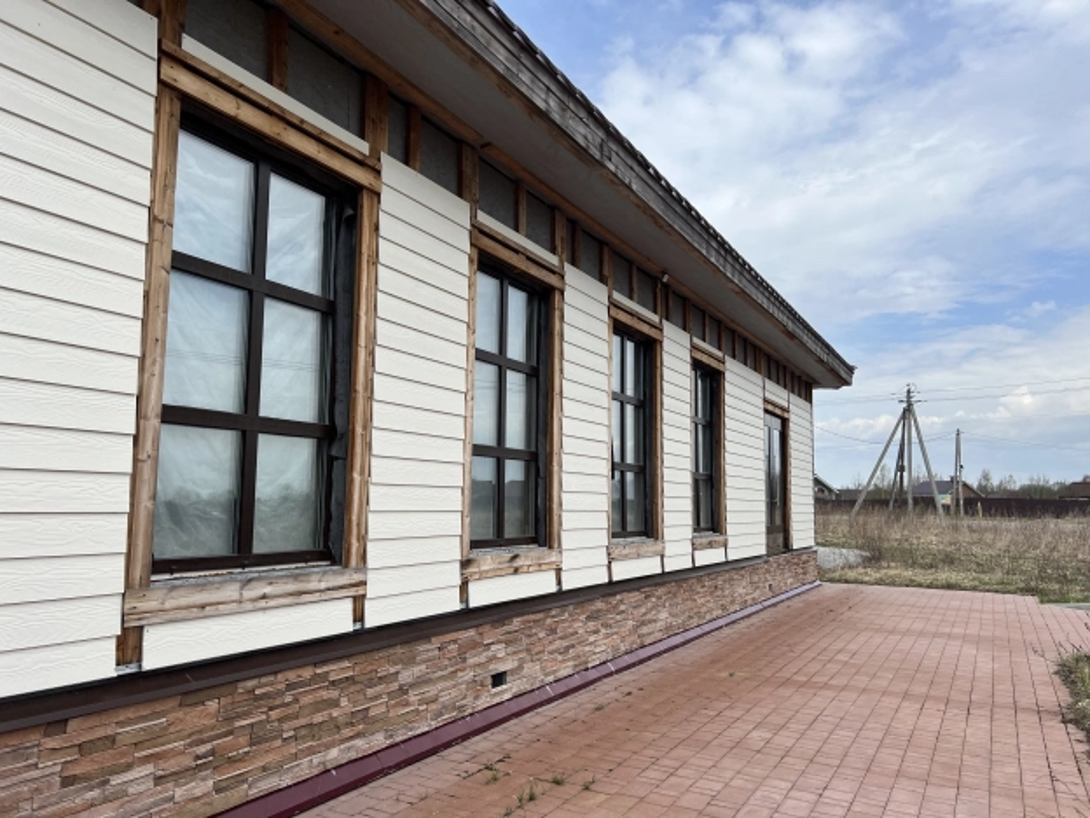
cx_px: 545
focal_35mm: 26
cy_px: 409
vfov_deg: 53.1
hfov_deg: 67.3
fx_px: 819
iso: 50
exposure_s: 1/3356
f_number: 1.5
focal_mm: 5.7
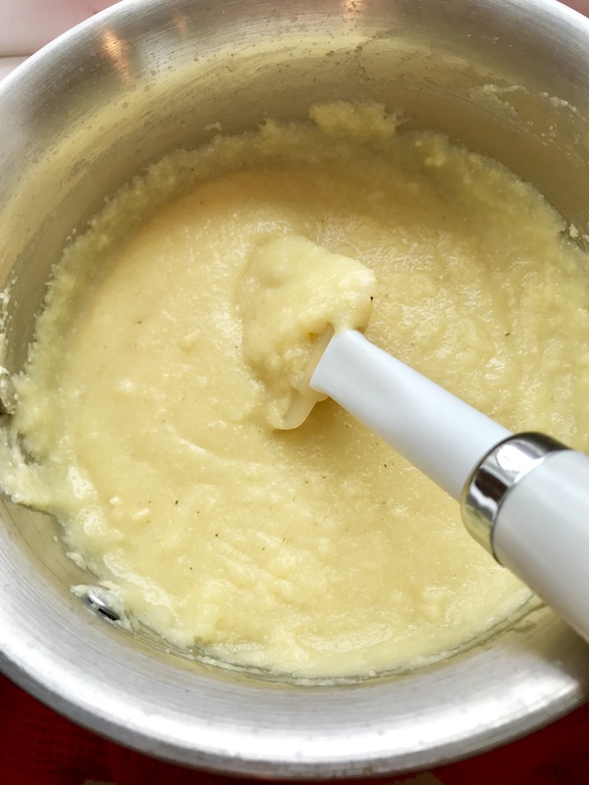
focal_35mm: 28
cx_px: 294
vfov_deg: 63.4
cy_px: 392
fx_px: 635
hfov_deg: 49.7
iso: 32
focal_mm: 3.99
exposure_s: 1/120
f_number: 1.8
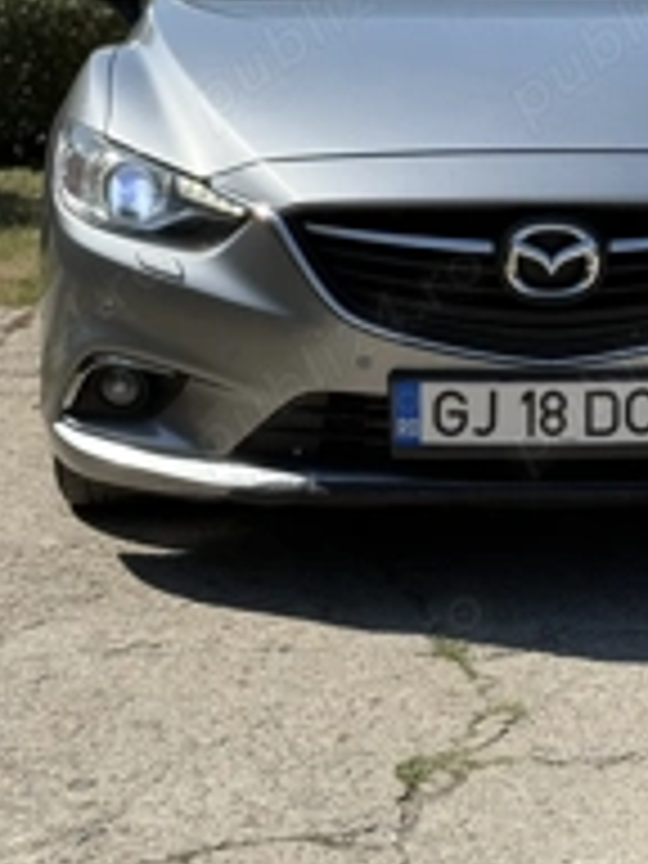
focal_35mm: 100
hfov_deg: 14.7
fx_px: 2496
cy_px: 86
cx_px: 495
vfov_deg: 19.3
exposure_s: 1/3891
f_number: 1.78
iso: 80
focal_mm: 6.76
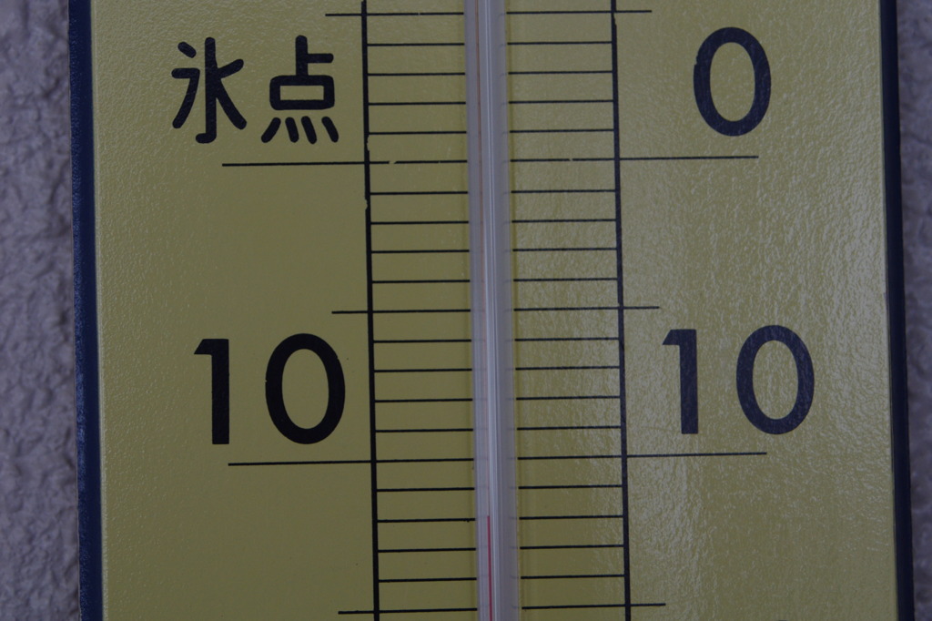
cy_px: 310
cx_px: 466
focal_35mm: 120
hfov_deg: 17.1
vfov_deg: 11.4
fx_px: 3105
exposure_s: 1/500
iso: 640
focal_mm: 80
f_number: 6.3
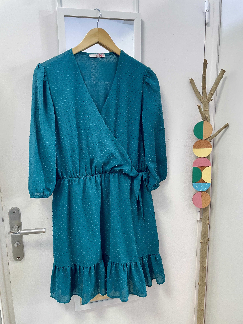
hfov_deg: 53.1
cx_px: 122
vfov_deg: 67.3
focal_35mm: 26
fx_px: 243
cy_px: 162
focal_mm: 4.2
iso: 160
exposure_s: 1/50
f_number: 1.6
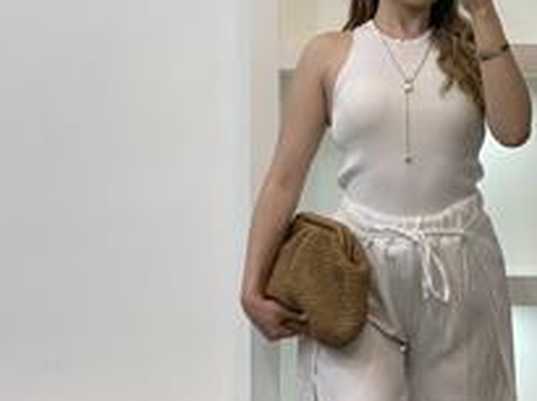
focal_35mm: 105
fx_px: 1626
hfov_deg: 18.7
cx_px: 367
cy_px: 308
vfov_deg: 14.0
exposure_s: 1/100
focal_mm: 6
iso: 80
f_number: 2
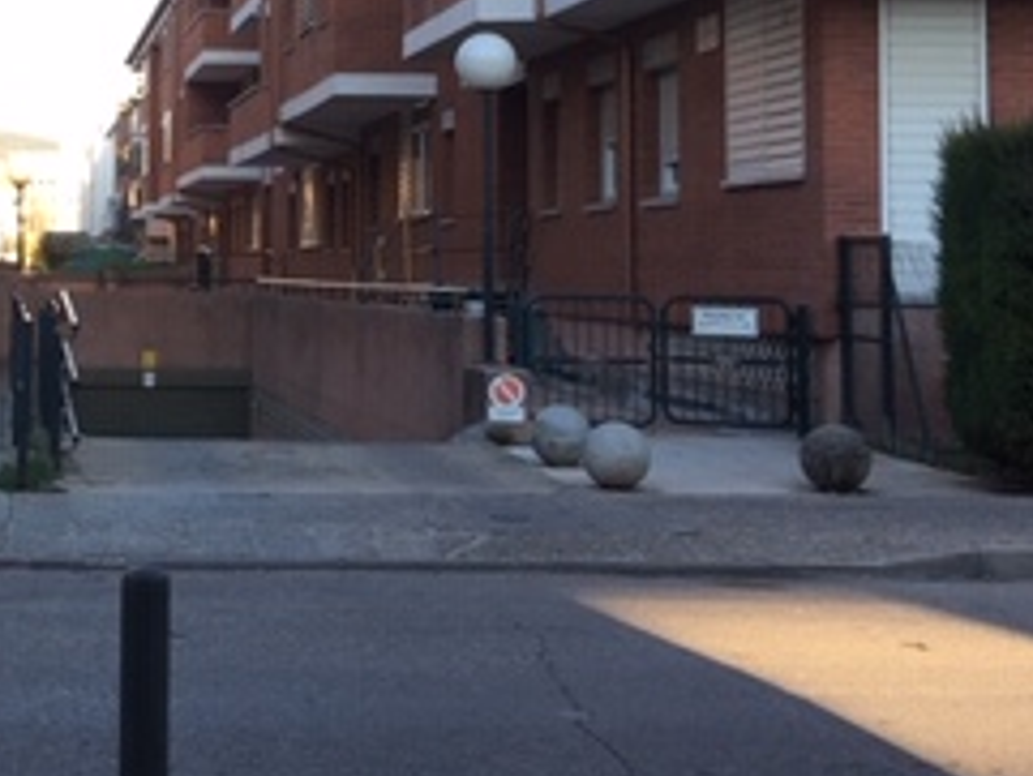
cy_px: 64
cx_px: 30
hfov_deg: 24.3
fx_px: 2299
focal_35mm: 77
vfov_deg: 18.8
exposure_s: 1/146
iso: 25
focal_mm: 4.15
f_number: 2.2
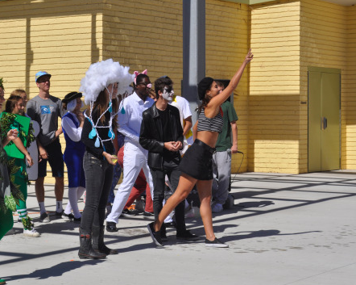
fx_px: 996
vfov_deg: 16.2
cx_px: 181
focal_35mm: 95
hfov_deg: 20.3
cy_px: 142
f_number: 8
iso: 320
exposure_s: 1/2000
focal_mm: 55
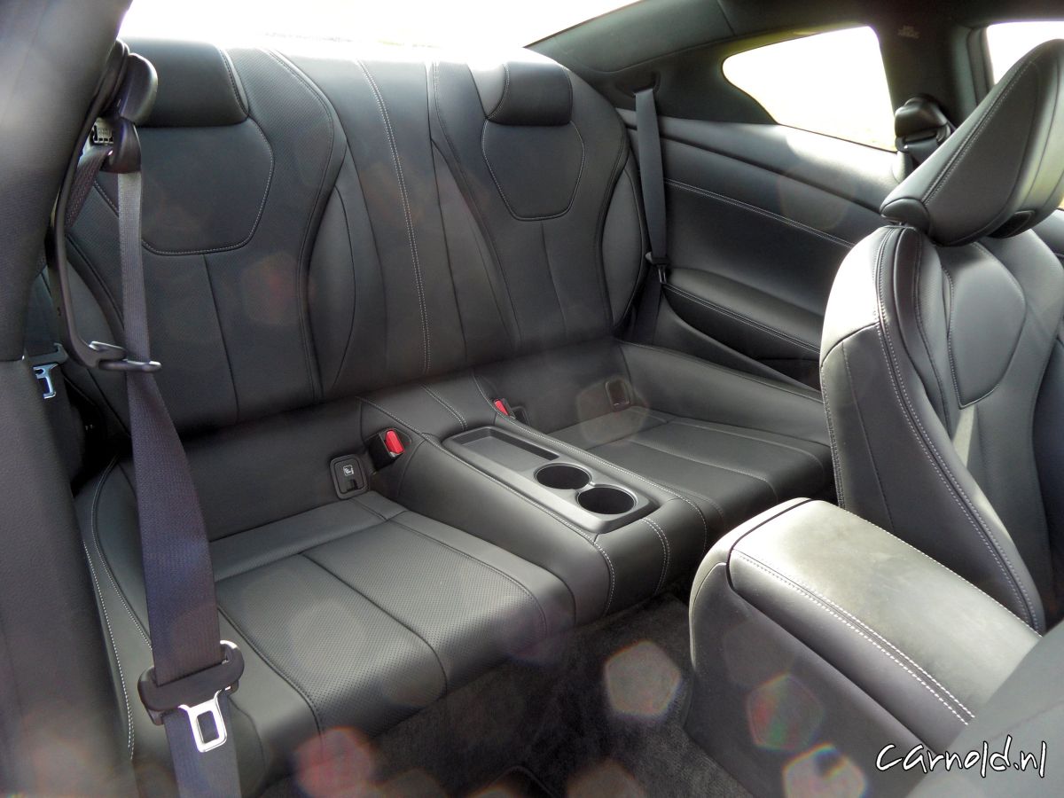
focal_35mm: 24
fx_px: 738
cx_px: 532
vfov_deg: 56.8
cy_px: 399
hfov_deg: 71.6
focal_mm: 3.9
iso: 100
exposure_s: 1/45
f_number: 3.2
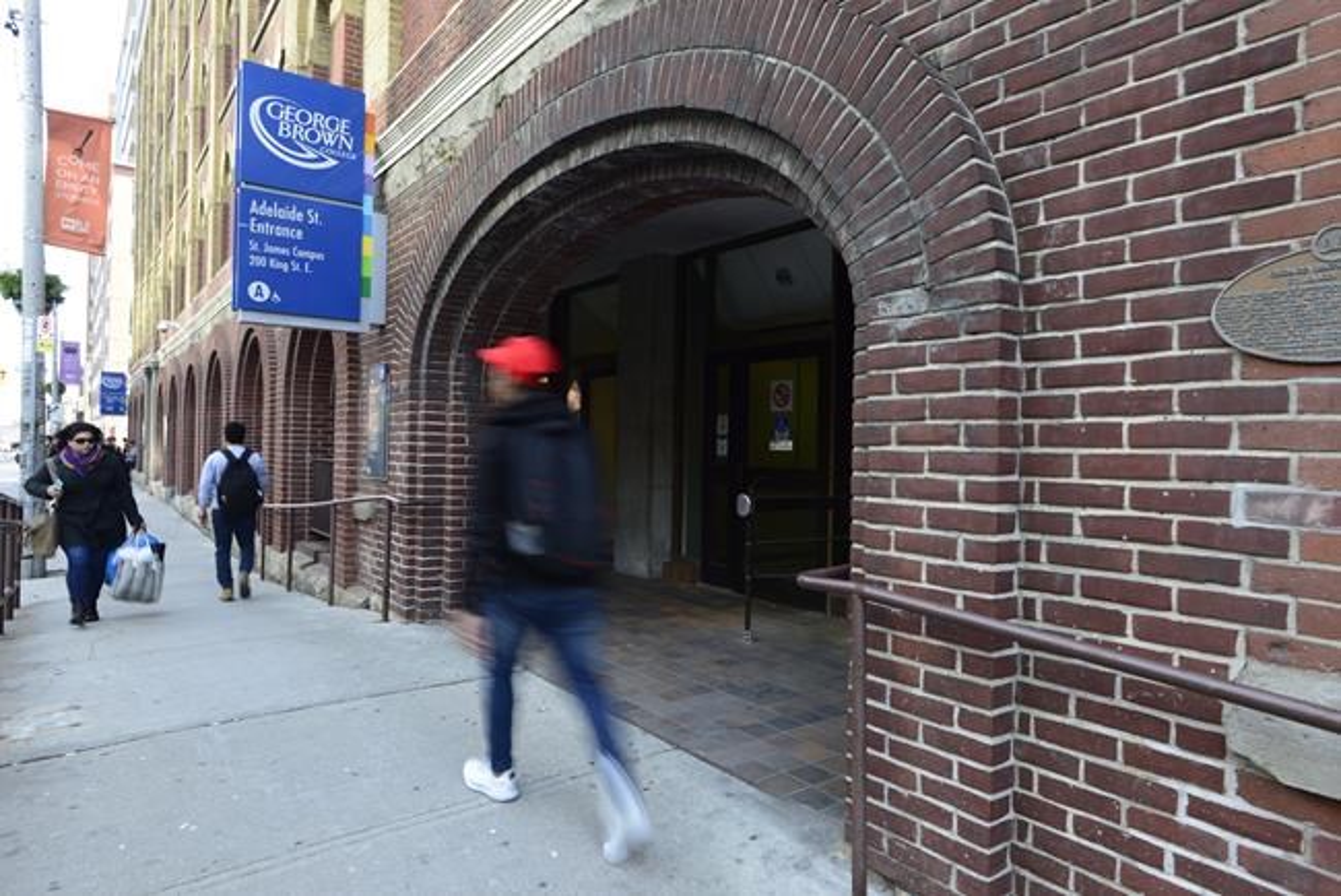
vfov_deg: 57.3
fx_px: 820
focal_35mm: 22
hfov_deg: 78.6
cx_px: 670
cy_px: 448
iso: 100
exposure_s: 1/10
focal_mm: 22
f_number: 9
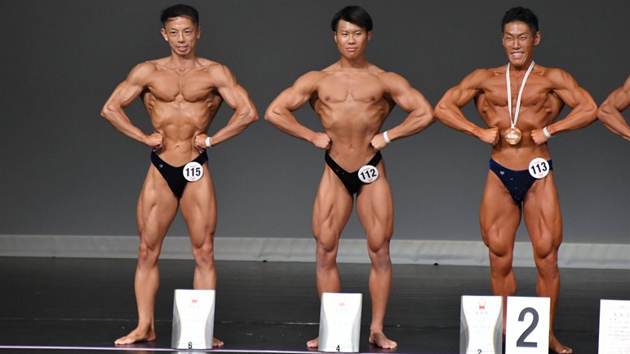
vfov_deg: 3.1
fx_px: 6581
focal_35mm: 394
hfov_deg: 5.5
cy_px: 155
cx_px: 315
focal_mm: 250
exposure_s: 1/400
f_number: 5.6
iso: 5000
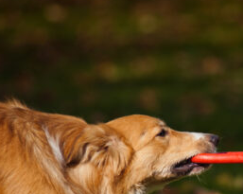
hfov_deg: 4.4
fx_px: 3125
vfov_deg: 3.6
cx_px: 246
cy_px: 175
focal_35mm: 435
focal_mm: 155
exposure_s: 1/1250
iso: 200
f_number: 4
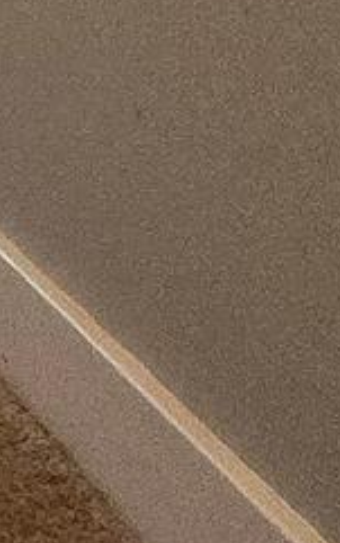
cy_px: -250
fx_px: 1732
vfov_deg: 16.4
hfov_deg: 9.2
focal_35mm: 117
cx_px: -653
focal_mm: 2.2
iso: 1250
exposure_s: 1/60
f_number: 2.2
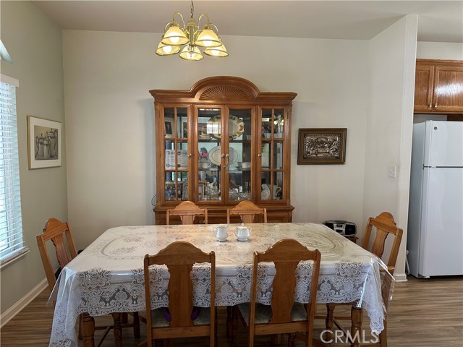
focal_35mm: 24
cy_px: 174
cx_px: 232
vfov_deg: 56.8
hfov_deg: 71.6
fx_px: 321
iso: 160
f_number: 1.78
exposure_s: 1/60
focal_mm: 6.86
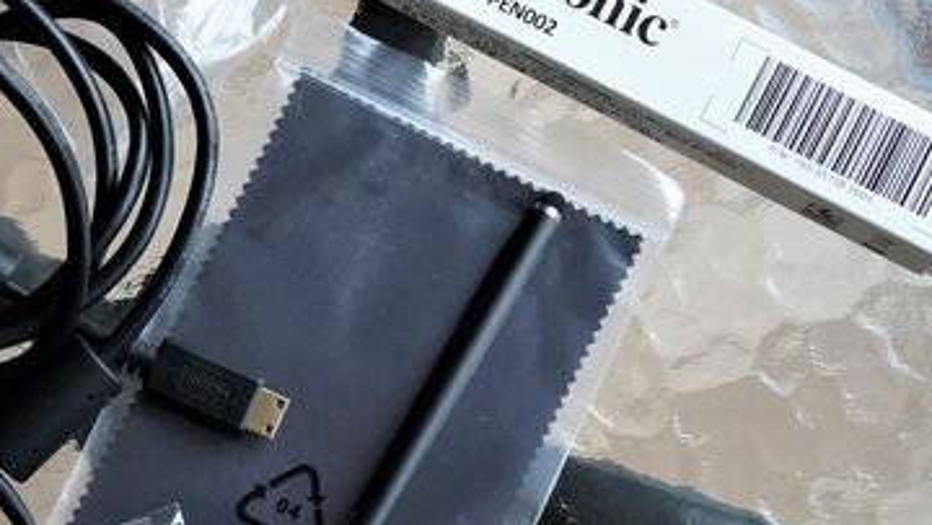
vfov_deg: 18.6
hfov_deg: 30.4
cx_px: 34
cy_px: 253
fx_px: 1607
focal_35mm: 65
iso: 5000
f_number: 5.6
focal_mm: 27
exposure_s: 1/160
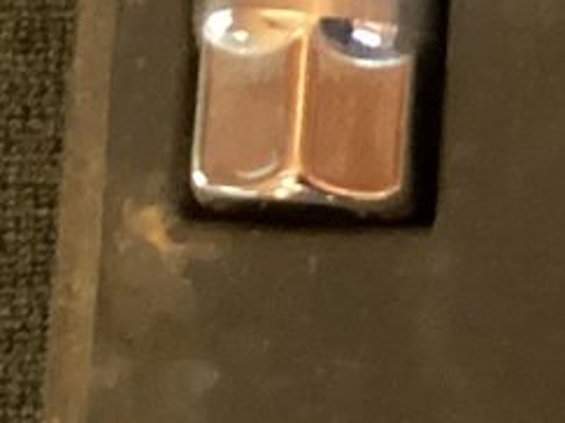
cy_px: 350
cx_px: 1675
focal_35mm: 193
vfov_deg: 7.7
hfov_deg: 8.6
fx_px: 3149
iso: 320
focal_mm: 3.3
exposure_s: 1/50
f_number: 2.4
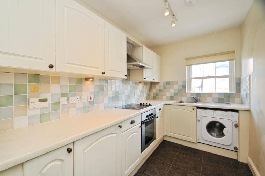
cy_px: 88
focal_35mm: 15
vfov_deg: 77.2
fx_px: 110
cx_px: 132
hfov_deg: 100.4
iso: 200
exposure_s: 1/20
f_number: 5.6
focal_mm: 10
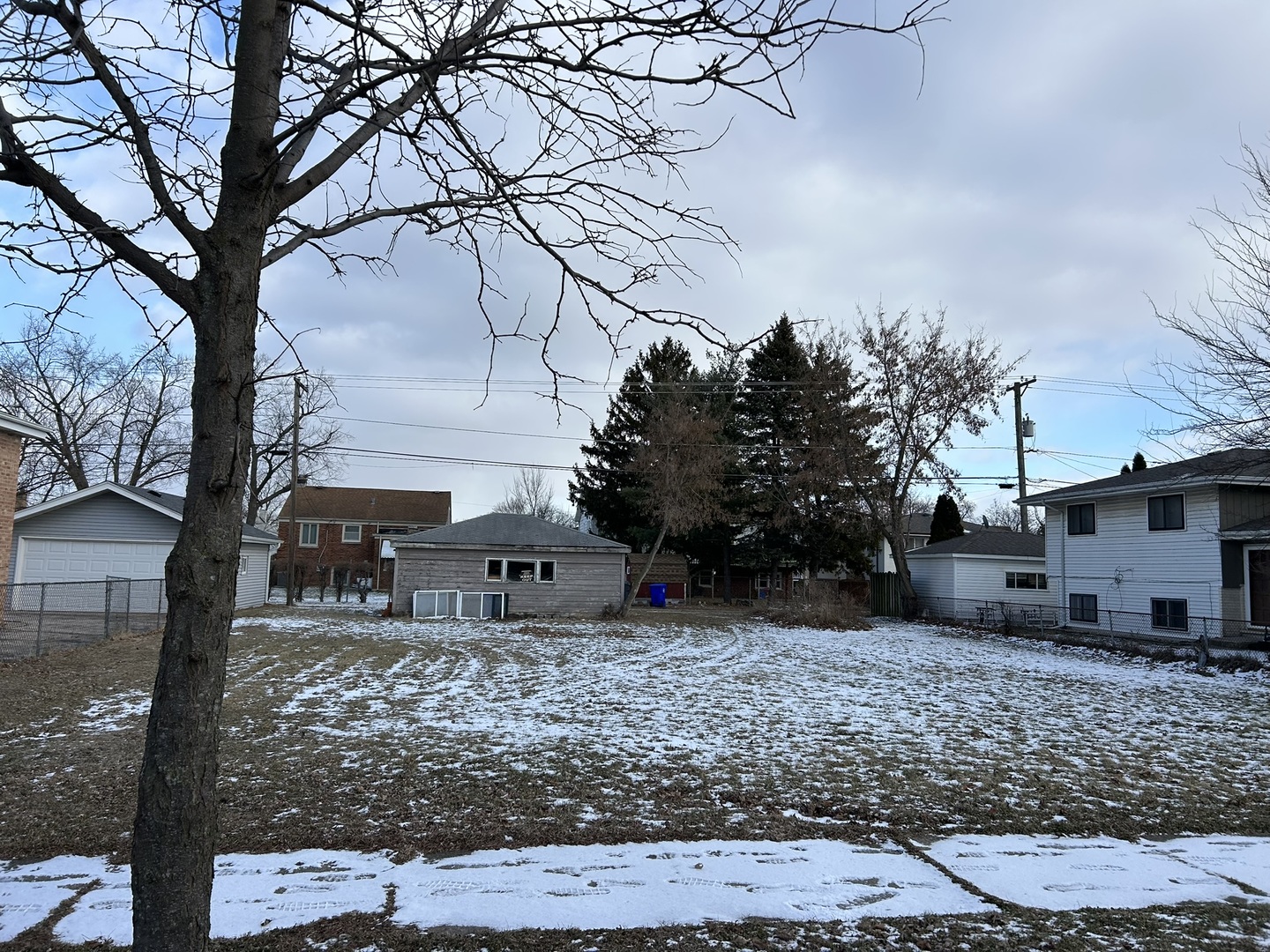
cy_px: 476
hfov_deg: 67.3
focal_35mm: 26
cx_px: 635
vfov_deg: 53.1
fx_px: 954
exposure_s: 1/2513
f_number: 1.5
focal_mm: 5.7
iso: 50
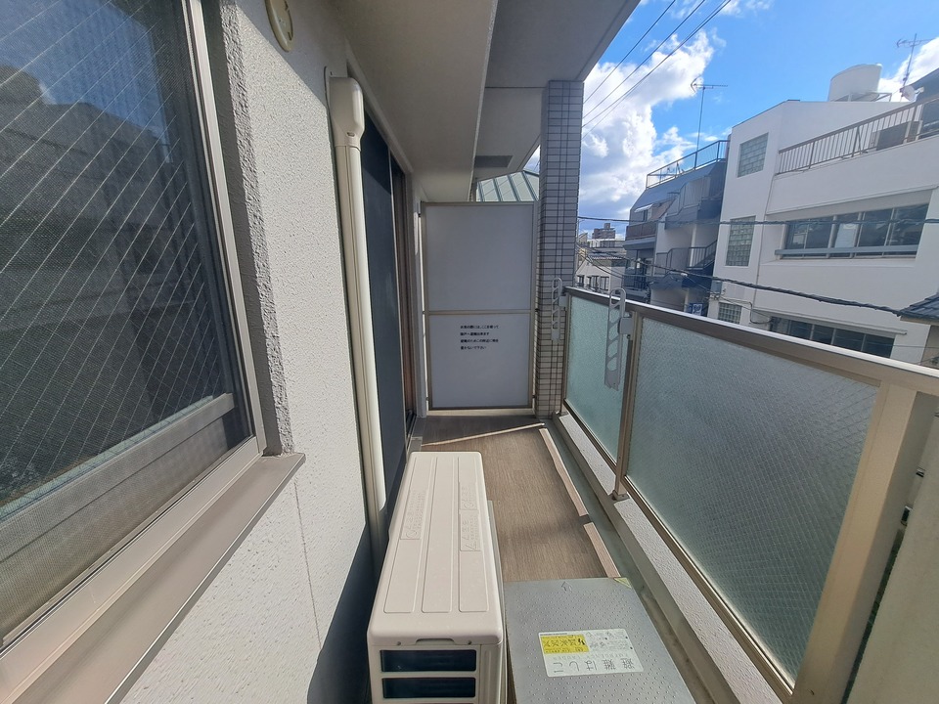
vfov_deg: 89.9
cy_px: 352
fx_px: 353
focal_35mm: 13
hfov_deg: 106.2
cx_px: 470
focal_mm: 1.74
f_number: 2.2
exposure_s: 1/1299
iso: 50
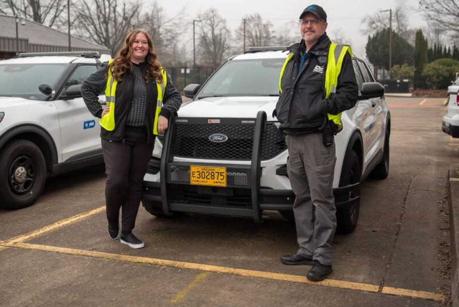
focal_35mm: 45
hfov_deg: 43.6
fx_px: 574
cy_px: 115
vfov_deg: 29.8
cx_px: 220
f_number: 2.8
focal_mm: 35
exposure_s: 1/1600
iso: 400
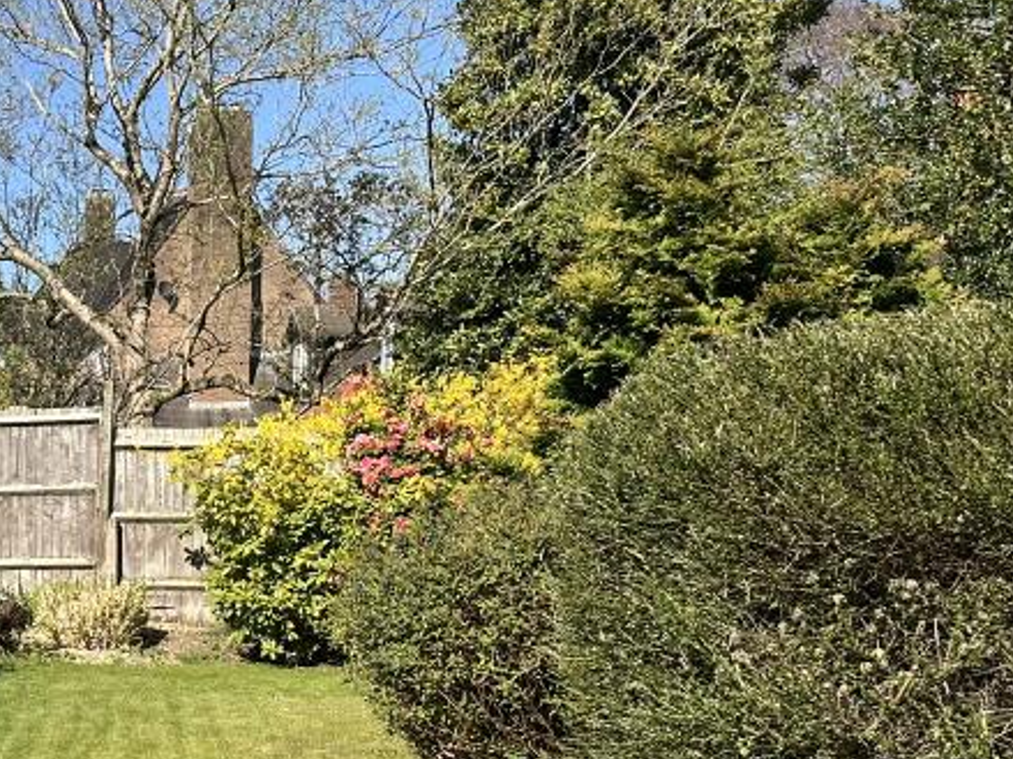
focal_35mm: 56
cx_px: -155
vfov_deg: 25.2
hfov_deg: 30.1
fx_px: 1638
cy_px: 704
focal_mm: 6.86
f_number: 1.78
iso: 80
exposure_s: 1/2591
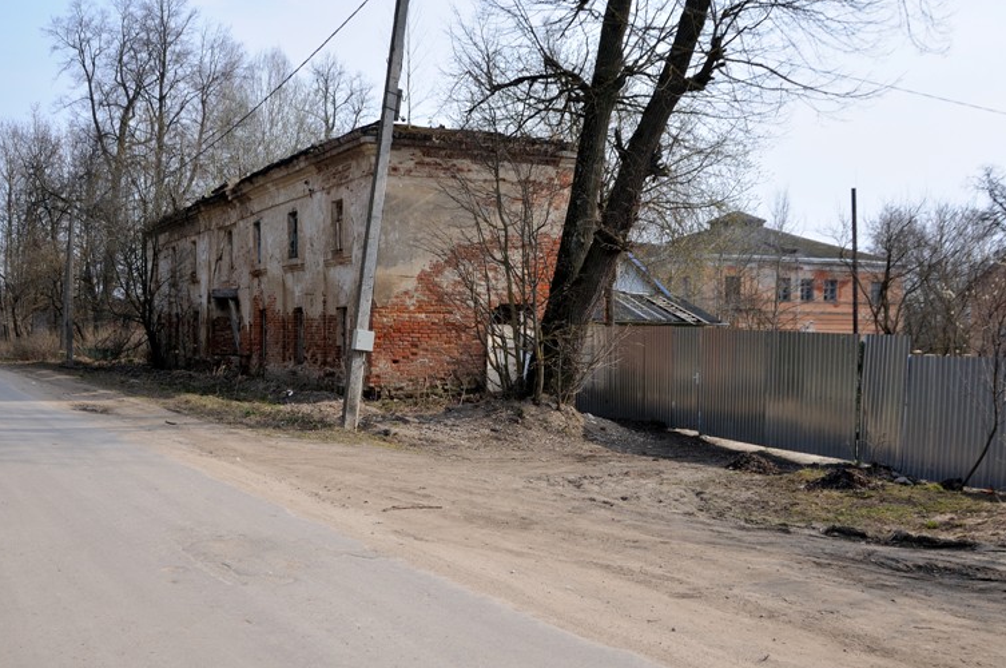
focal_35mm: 43
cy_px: 319
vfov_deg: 31.1
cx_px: 461
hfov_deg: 45.4
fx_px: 1200
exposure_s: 1/400
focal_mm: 24
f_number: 7.1
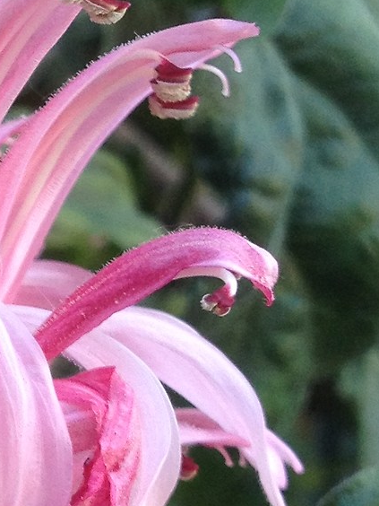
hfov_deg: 9.5
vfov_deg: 13.2
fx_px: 2175
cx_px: -286
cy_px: 394
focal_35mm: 149
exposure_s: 1/120
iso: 64
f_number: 2.4
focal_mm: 4.28
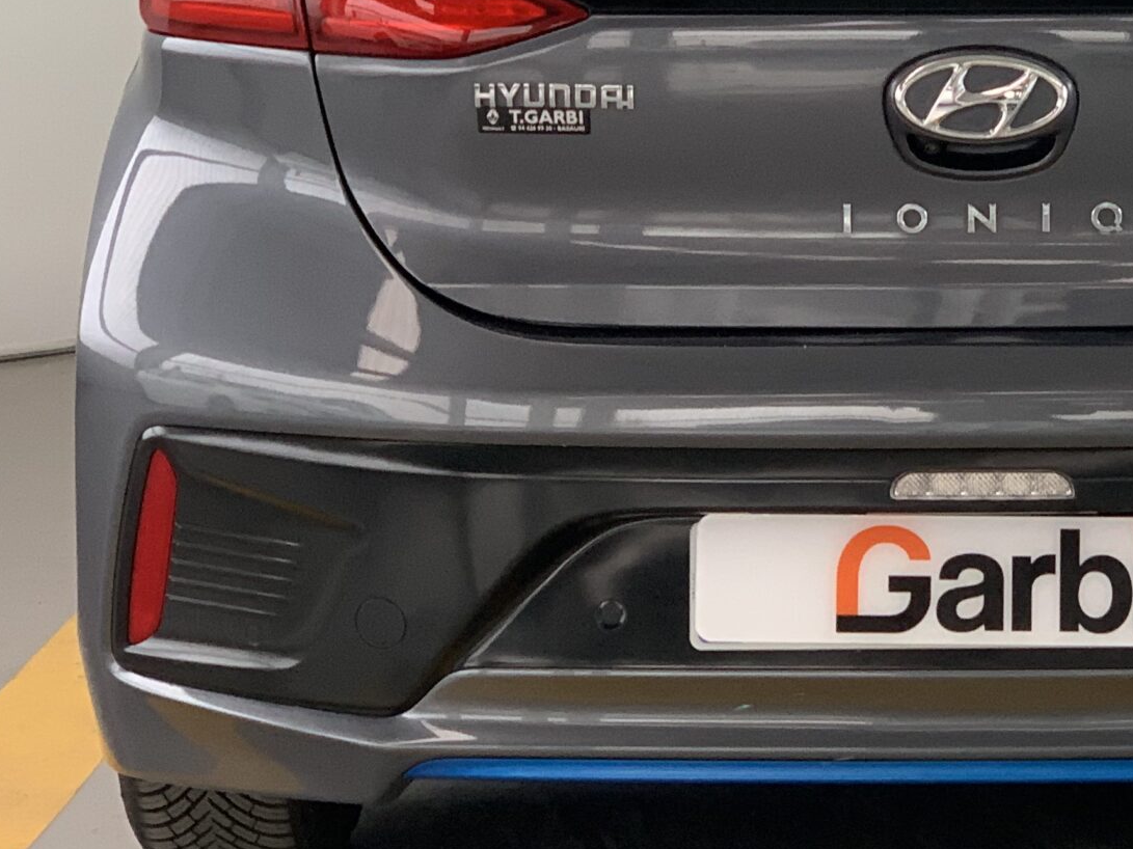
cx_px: 940
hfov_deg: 16.0
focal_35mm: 122
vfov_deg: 12.1
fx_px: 3993
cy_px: 256
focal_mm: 6
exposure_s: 1/60
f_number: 2.4
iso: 160
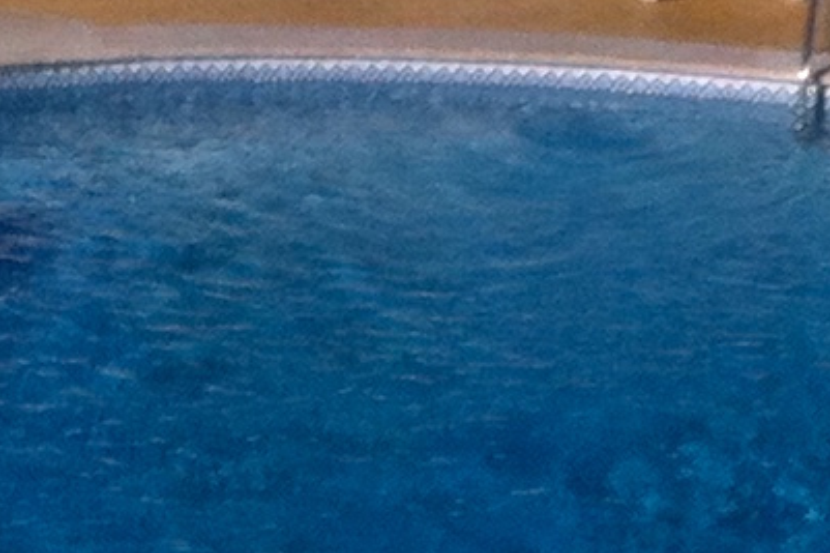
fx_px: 5416
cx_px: 824
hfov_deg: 8.7
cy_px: 1009
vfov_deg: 5.7
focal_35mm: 235
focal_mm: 3.85
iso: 80
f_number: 2.8
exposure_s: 1/3771
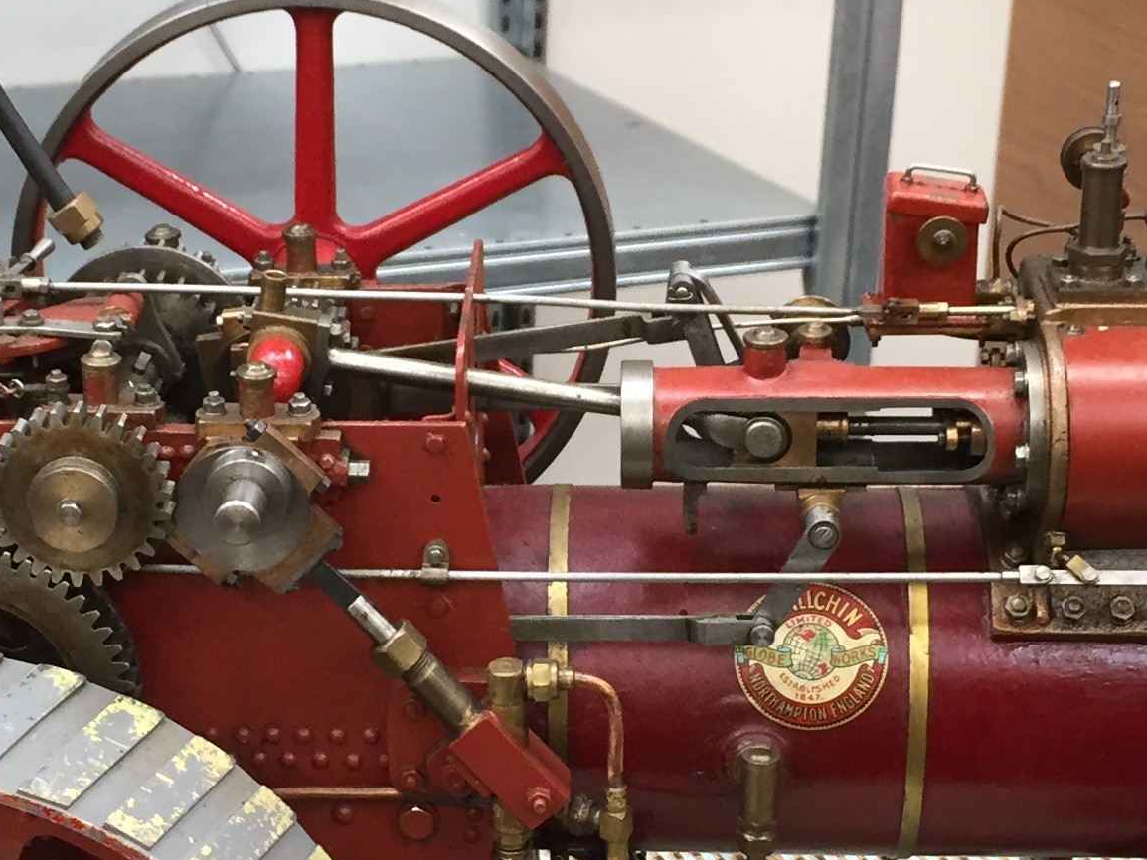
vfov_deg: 18.0
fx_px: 2718
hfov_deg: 23.8
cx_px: 449
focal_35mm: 82
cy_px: 428
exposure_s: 1/30
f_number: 2.2
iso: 80
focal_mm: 4.15
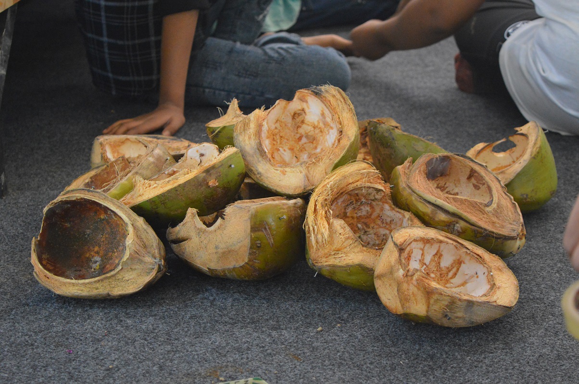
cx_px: 290
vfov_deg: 17.5
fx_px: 1253
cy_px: 192
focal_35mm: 78
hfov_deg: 26.0
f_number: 5.6
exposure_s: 1/80
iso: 3200
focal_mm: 52
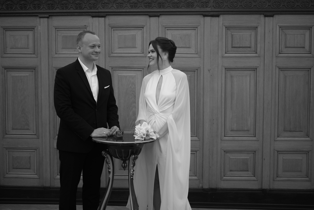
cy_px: 105
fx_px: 436
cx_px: 157
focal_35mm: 50
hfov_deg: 39.6
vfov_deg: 27.0
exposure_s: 1/320
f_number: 1.8
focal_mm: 50
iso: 800
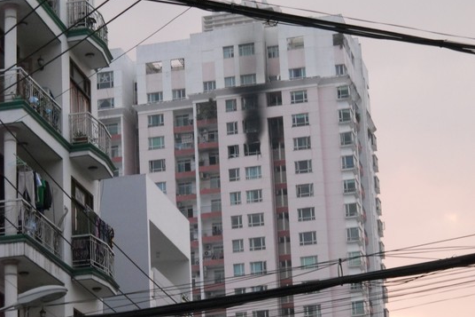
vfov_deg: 10.5
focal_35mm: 130
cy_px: 147
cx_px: 237
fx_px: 1715
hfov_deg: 15.8
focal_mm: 20.49
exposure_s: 1/20
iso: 400
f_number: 6
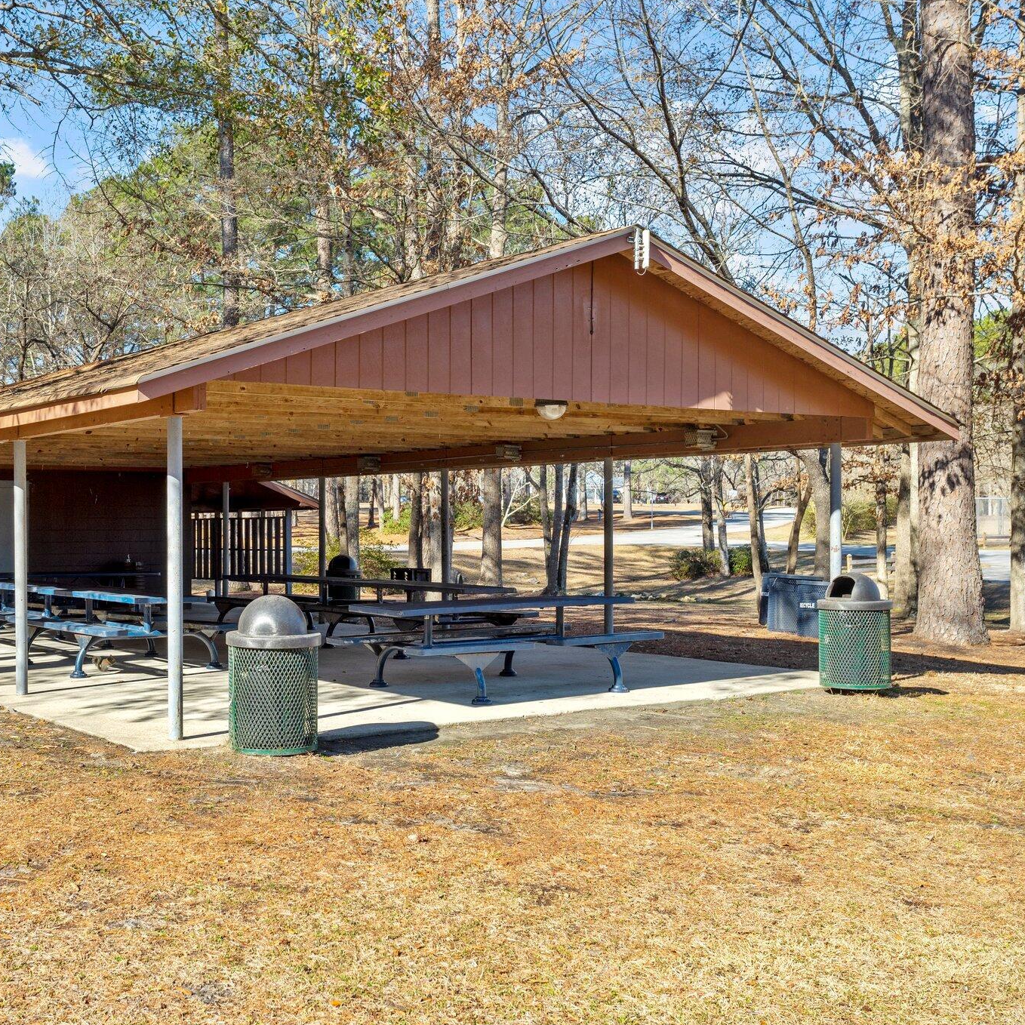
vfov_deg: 40.9
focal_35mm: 41
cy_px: 513
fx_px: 1374
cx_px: 318
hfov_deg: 40.3
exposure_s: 1/125
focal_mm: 32
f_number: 8
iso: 100
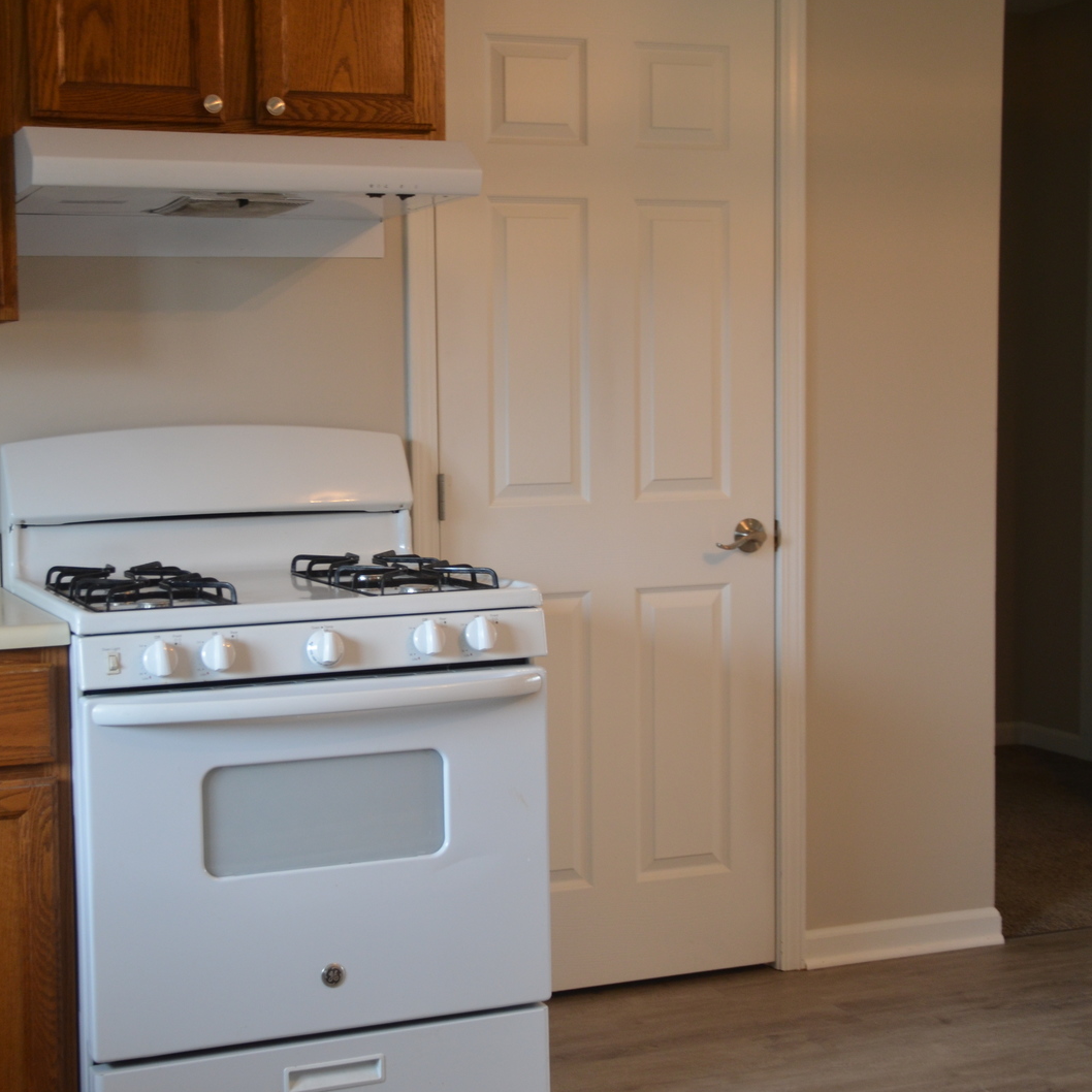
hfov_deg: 33.0
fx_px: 1820
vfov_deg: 33.4
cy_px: 536
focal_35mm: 51
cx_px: 338
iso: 500
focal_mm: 26
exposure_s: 1/60
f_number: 4
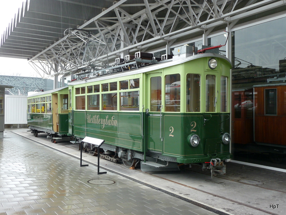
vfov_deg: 37.7
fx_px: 314
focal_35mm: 38
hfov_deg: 49.0
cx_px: 143
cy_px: 108
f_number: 3.8
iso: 100
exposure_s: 1/40
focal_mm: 6.3
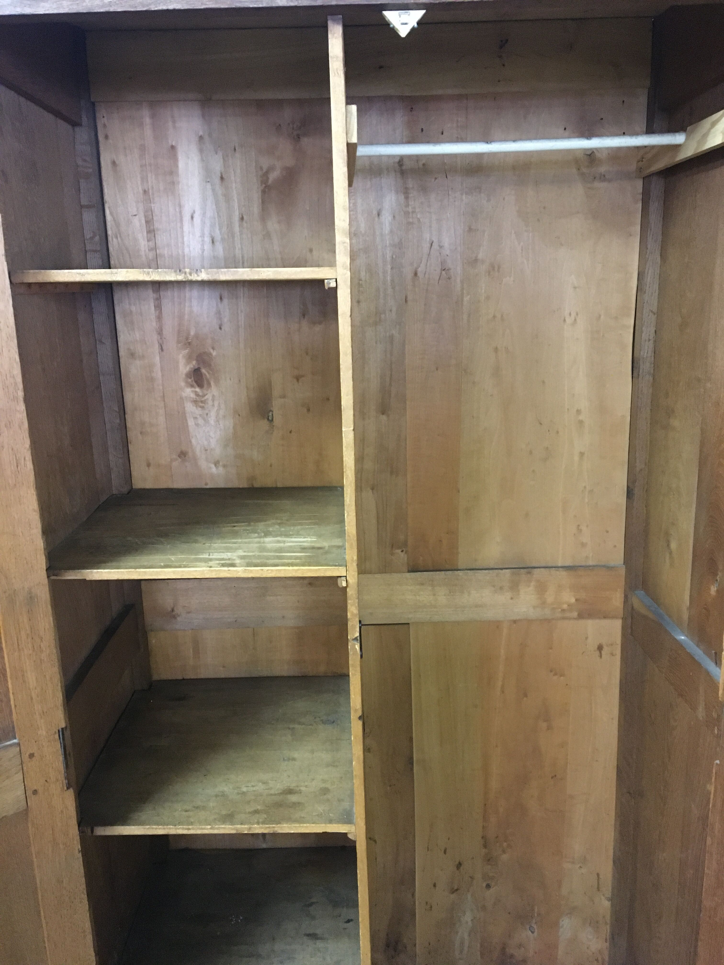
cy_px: 482
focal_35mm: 29
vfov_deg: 61.7
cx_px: 362
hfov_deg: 48.2
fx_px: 809
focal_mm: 4.15
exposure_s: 1/17
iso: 500
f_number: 2.2
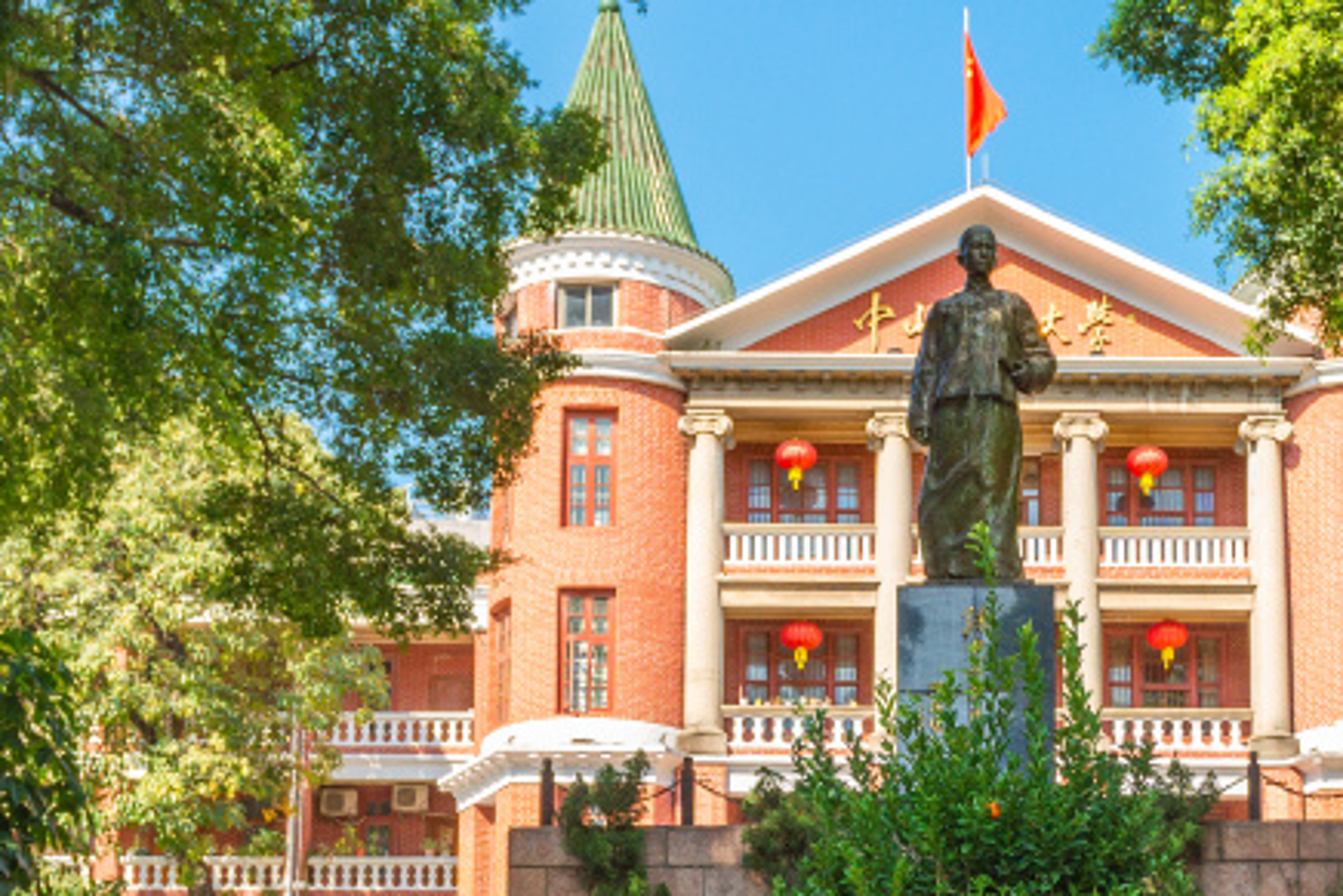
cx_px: 976
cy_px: 1015
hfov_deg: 30.1
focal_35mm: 66
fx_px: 2463
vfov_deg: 19.6
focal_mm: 24
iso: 500
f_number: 5.6
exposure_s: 1/800
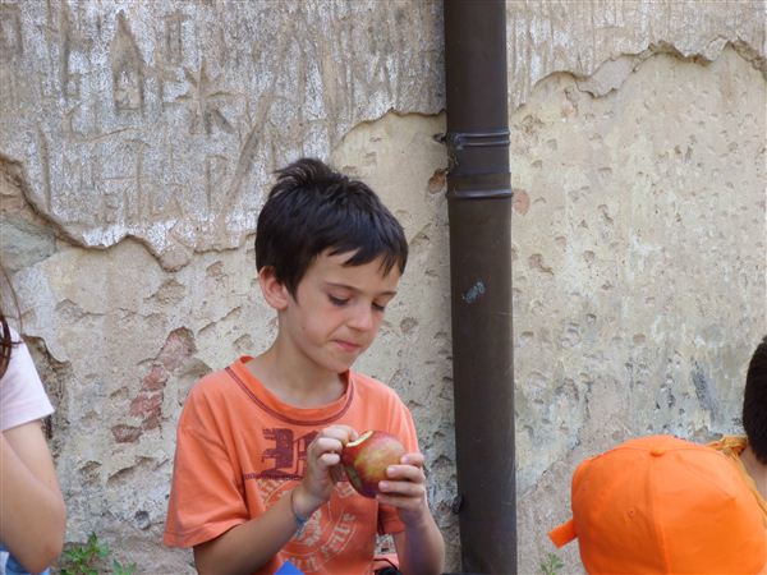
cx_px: 384
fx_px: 2504
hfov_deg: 17.4
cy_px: 288
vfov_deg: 13.1
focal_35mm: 113
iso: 50
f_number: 5.1
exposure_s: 1/125
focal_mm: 23.31
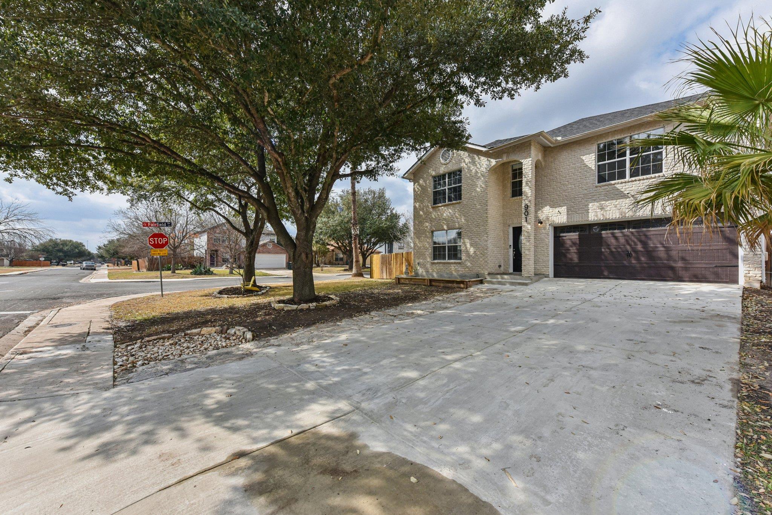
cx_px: 386
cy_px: 258
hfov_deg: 104.3
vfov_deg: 81.2
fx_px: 300
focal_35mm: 14
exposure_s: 1/2000
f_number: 8
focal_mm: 14
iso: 800
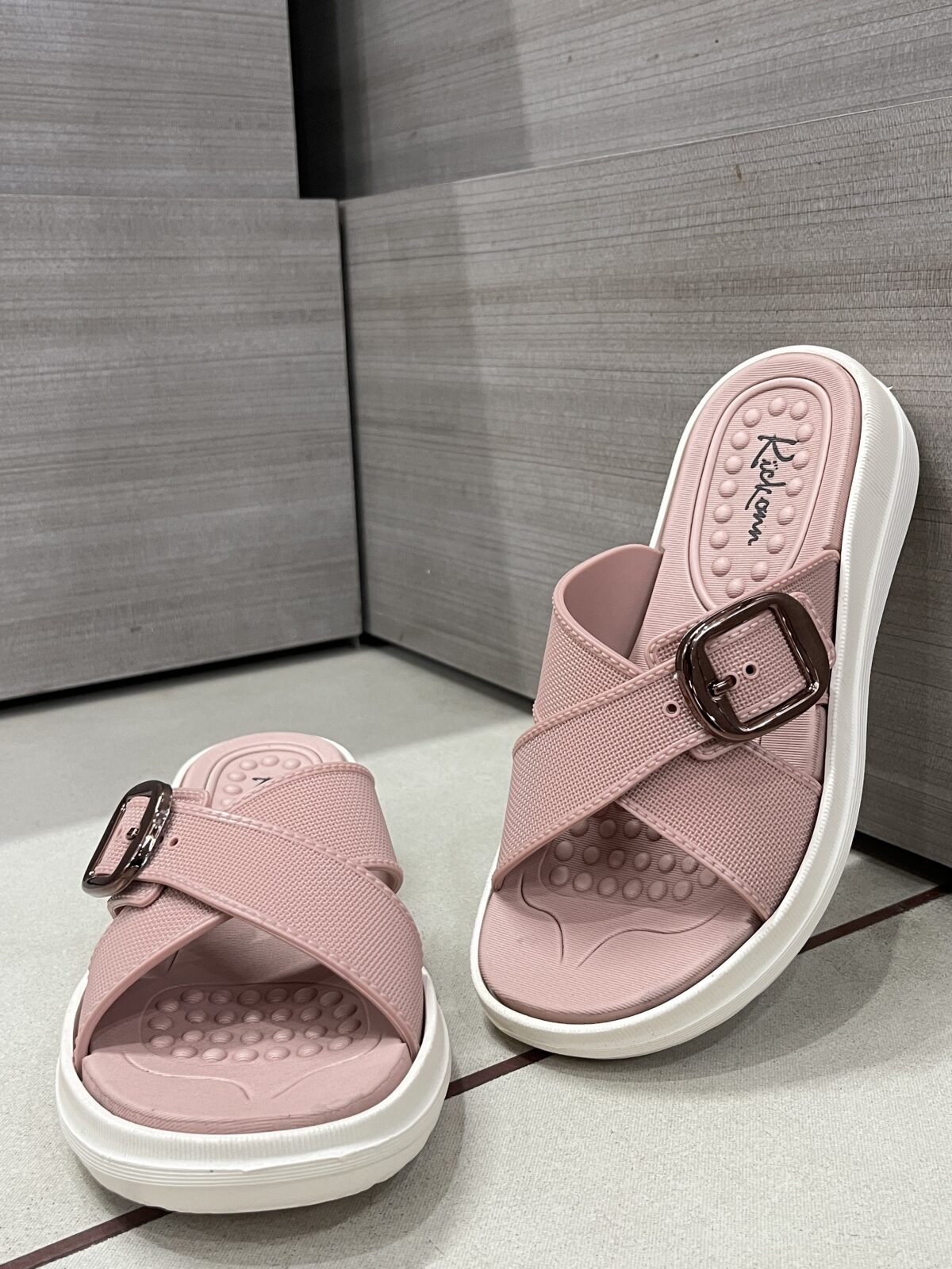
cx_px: 476
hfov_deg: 53.1
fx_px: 953
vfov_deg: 67.3
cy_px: 634
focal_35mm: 26
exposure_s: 1/50
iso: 200
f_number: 1.6
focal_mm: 5.1
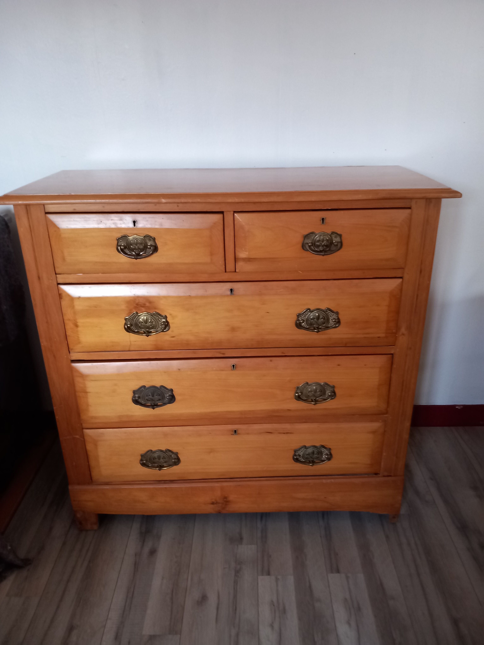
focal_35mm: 27
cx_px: 242
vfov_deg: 65.3
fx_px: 503
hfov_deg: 51.4
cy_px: 322
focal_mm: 4
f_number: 1.8
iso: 320
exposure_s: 1/25
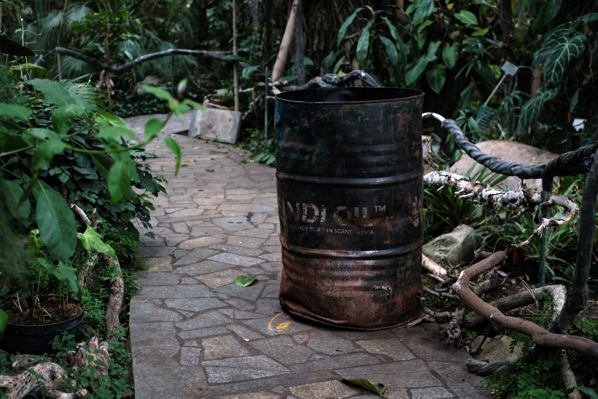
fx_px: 880
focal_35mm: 53
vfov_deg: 25.5
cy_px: 200
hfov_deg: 37.5
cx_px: 299
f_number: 2.5
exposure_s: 1/160
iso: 1250
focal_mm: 35
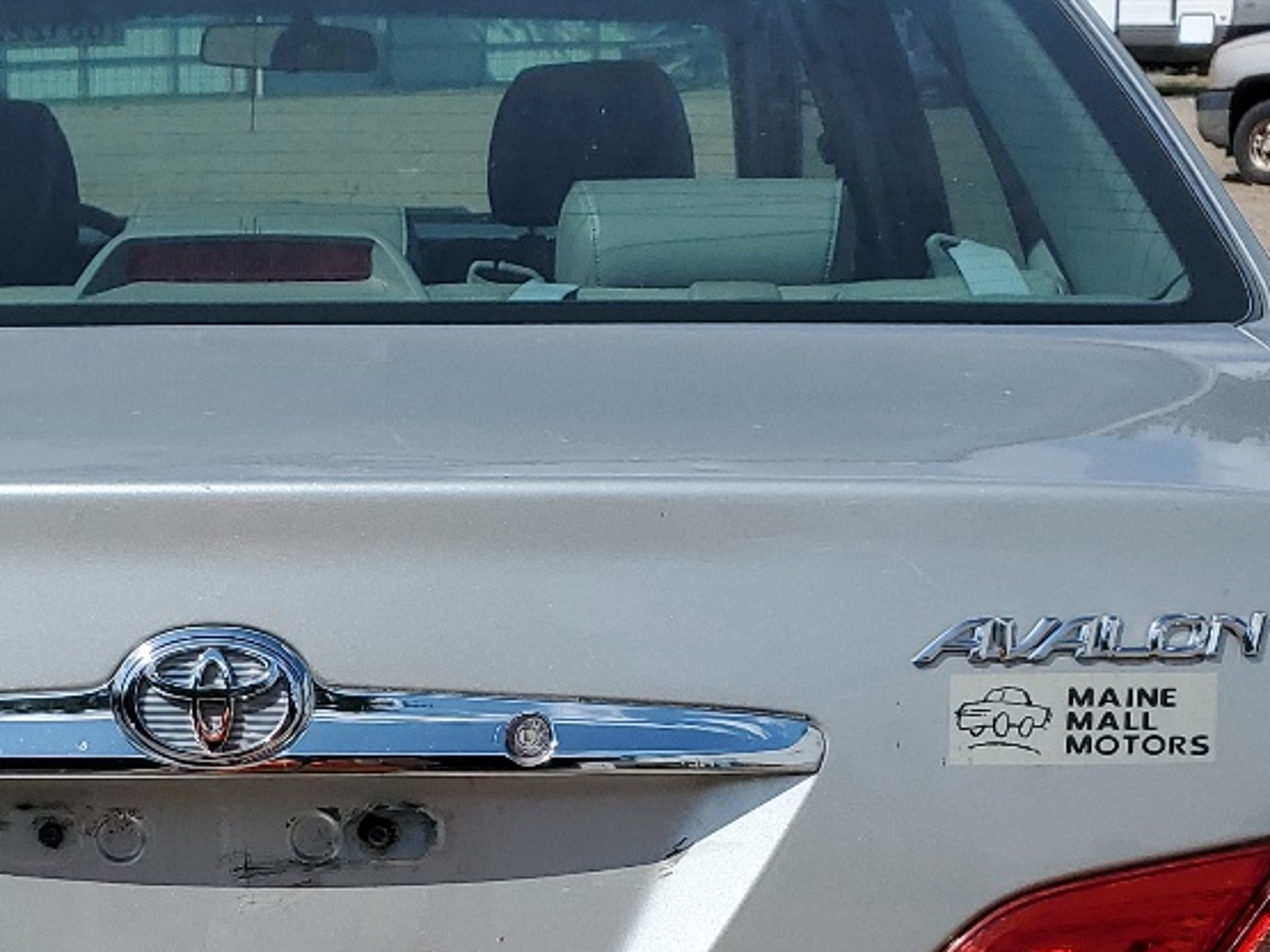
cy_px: 886
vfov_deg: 19.2
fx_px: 2751
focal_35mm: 75
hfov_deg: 25.4
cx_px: 178
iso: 50
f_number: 1.5
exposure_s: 1/10000
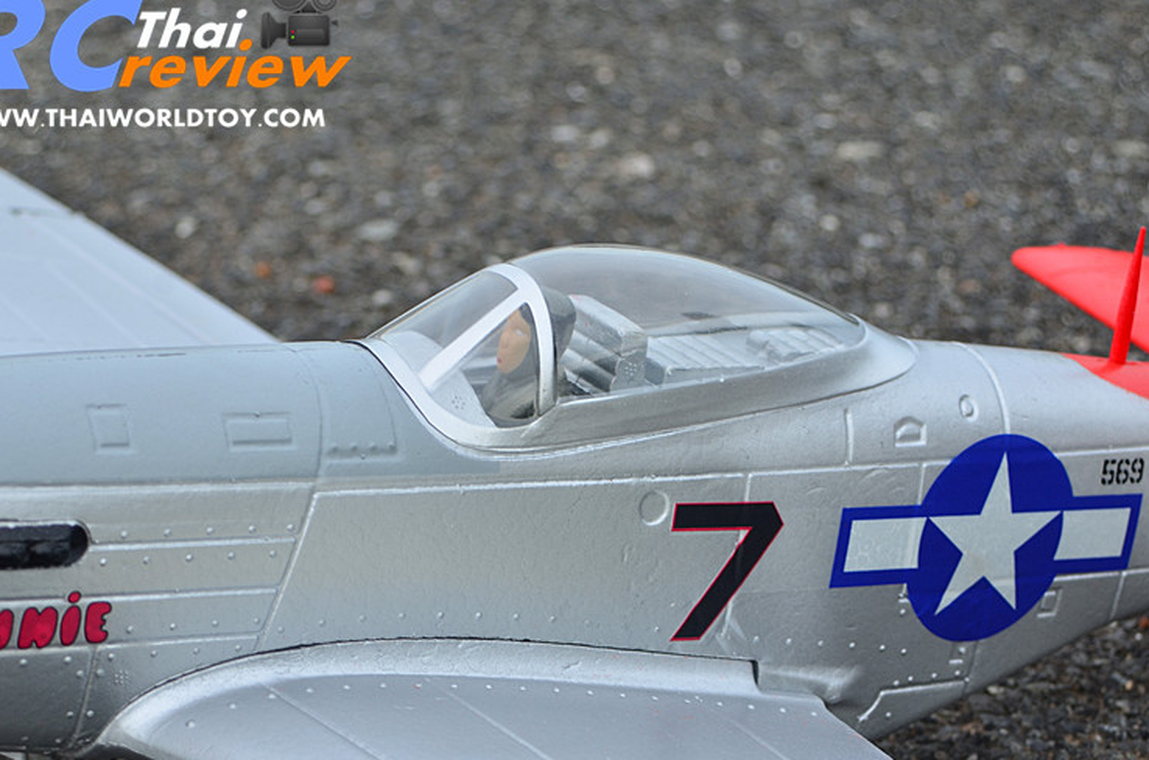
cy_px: 362
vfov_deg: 10.5
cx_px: 546
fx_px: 4138
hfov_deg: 15.8
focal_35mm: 130
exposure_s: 1/125
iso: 100
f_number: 5.6
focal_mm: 80
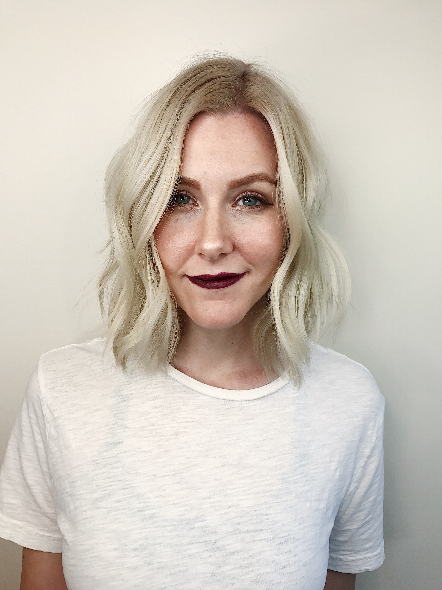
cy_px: 295
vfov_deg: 63.4
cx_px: 221
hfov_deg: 49.7
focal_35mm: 28
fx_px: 477
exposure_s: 1/187
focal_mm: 3.99
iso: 20
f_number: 1.8
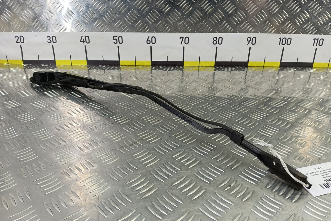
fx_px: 221
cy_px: 109
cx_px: 166
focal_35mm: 24
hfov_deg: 73.8
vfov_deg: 53.1
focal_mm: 4.11
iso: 108
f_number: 1.6
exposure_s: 1/50
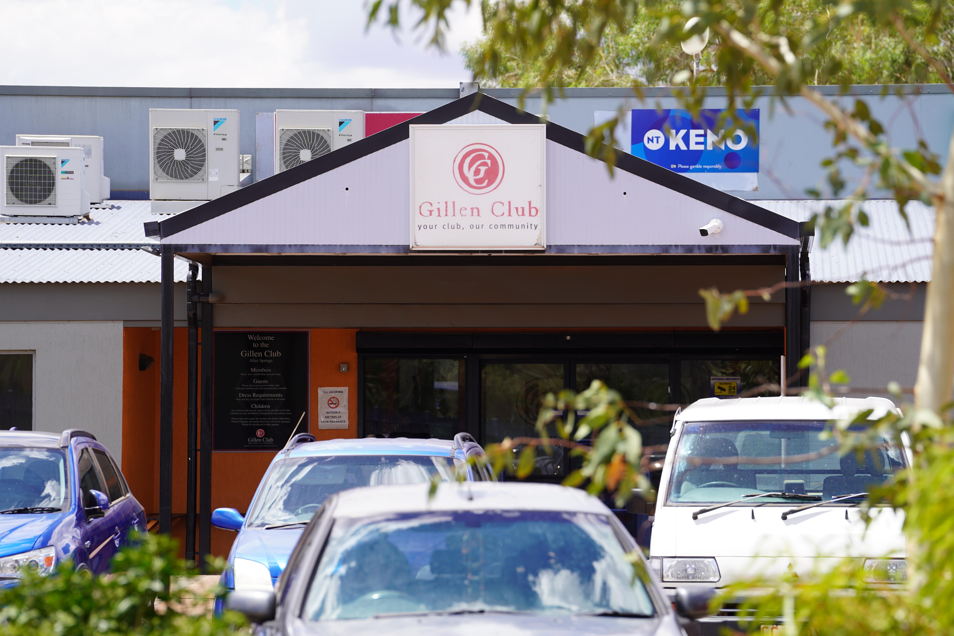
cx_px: 477
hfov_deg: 10.3
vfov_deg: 6.9
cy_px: 318
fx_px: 5299
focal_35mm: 200
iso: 100
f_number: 5.6
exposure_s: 1/320
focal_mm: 200
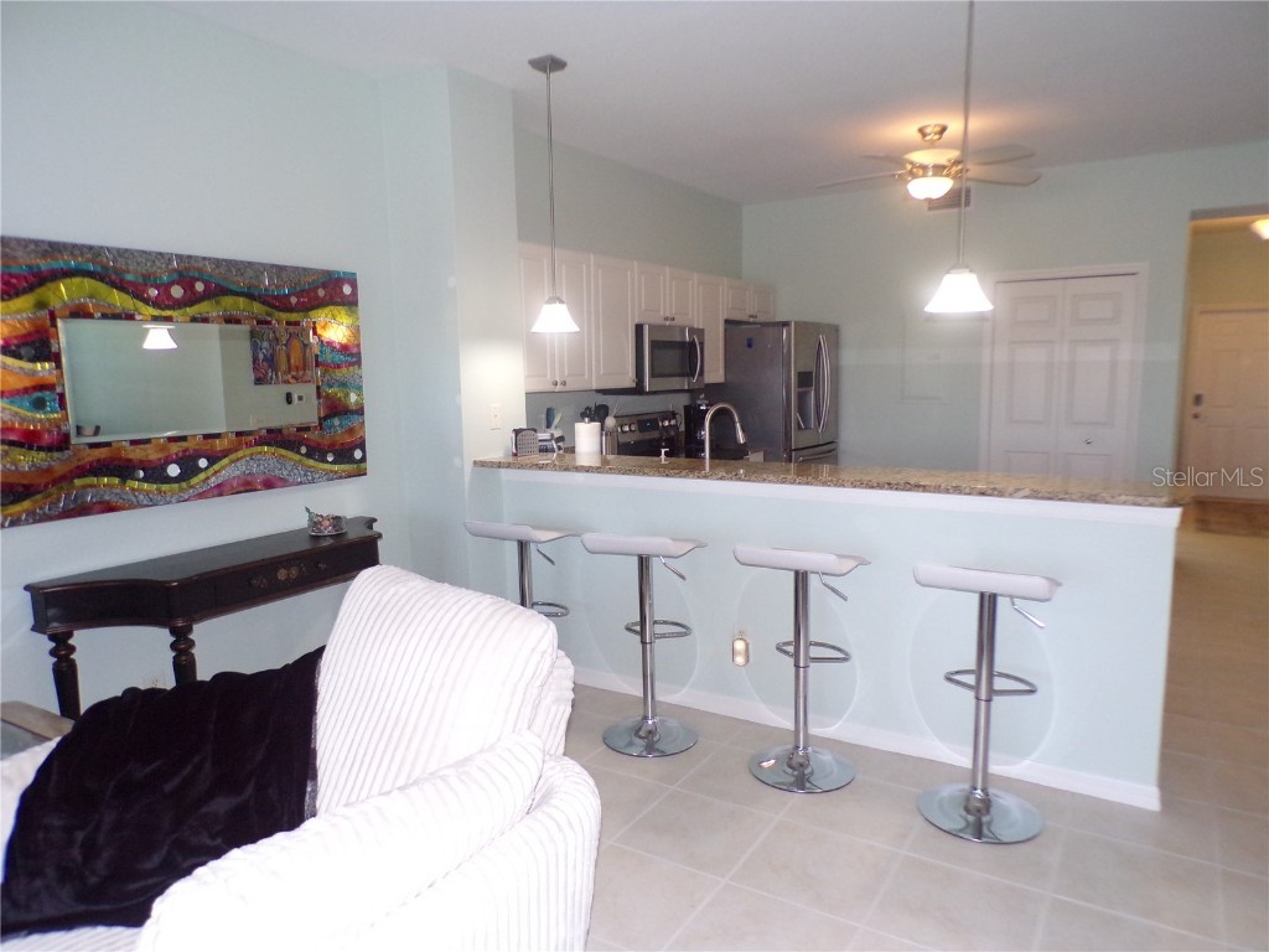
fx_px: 880
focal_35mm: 24
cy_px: 476
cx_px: 634
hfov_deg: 71.6
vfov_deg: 56.8
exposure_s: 1/60
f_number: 3
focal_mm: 4.3
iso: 320
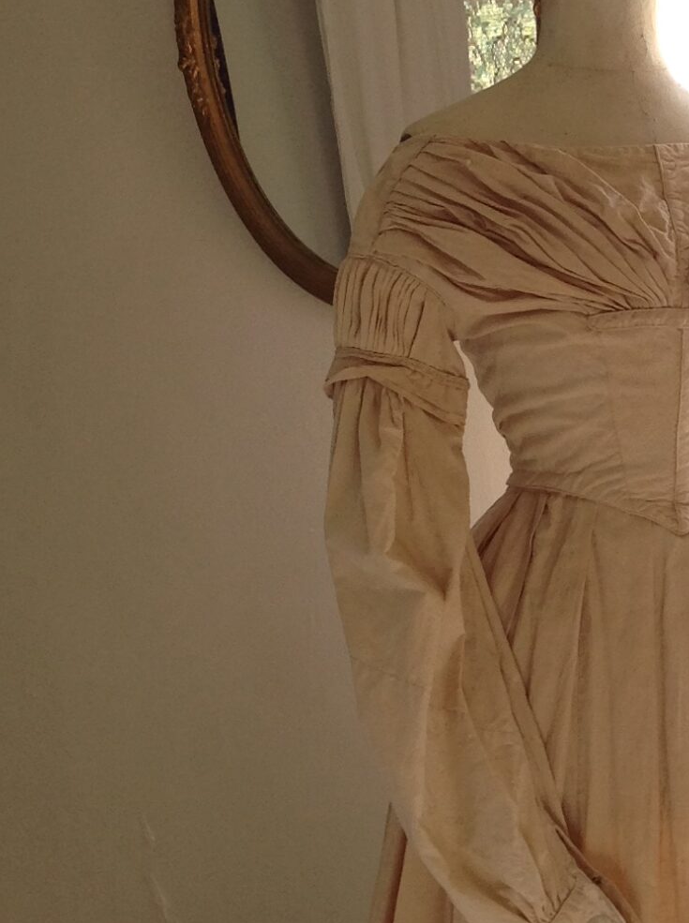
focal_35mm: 91
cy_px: 807
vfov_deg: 21.2
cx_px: 716
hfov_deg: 15.8
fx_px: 2423
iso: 50
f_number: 2.4
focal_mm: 4.28
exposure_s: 1/222
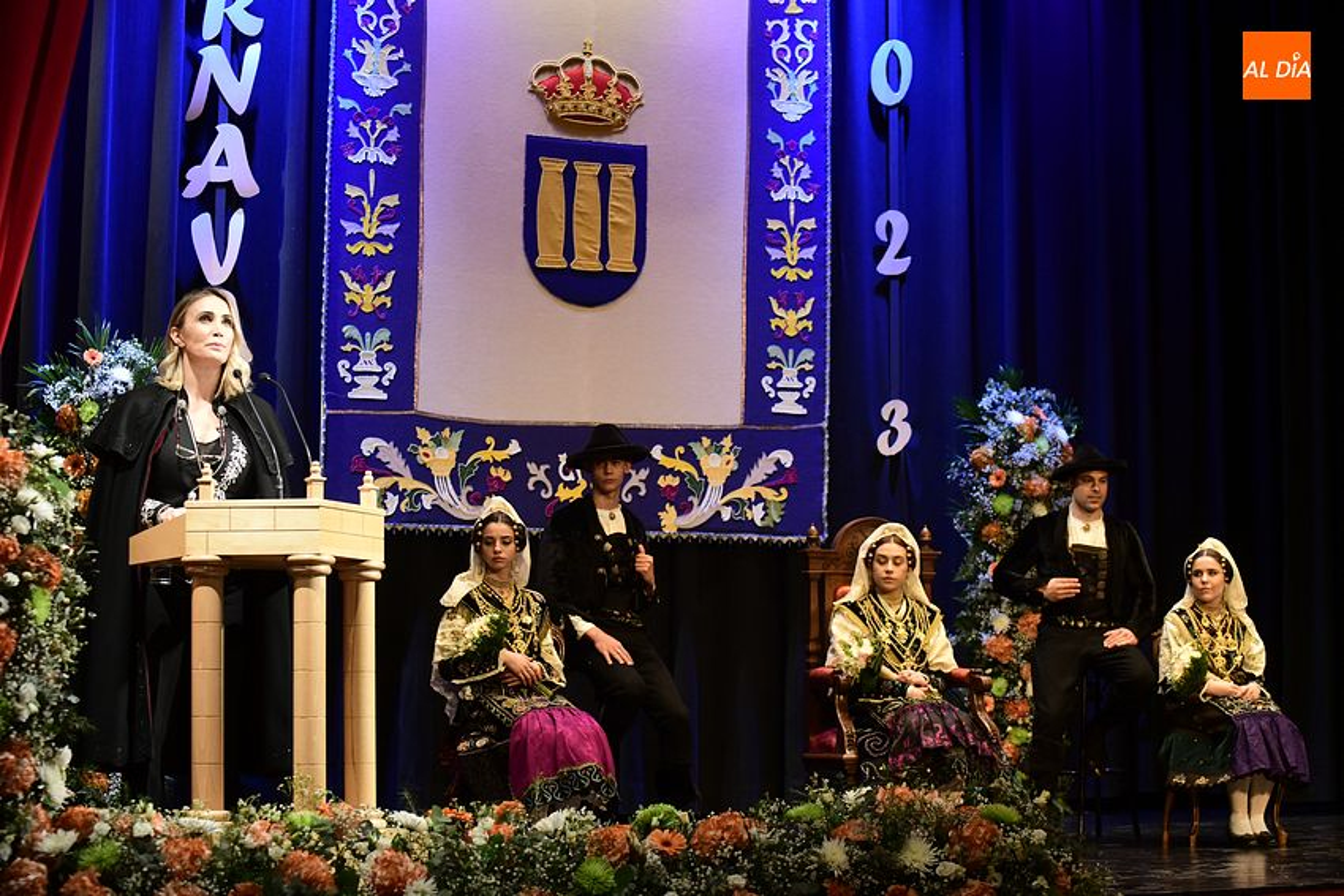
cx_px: 672
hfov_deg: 28.8
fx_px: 2614
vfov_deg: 19.5
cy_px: 448
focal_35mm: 70
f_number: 4.5
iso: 5000
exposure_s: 1/125
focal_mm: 70
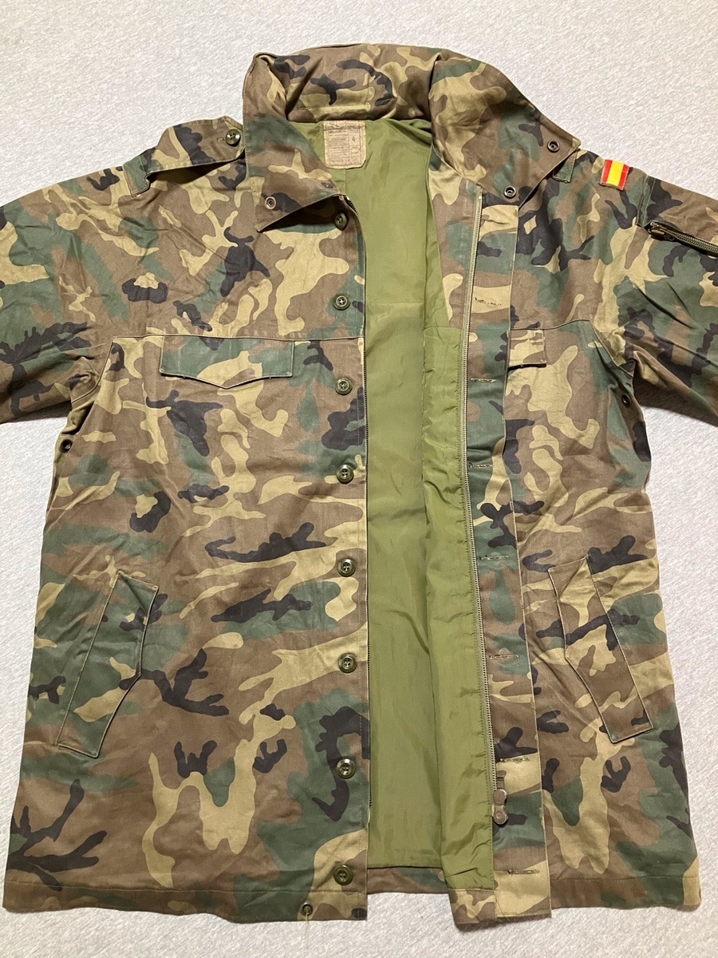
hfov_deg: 49.7
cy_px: 479
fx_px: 774
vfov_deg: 63.4
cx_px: 359
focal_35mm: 28
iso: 400
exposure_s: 1/40
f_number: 1.8
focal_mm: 3.99
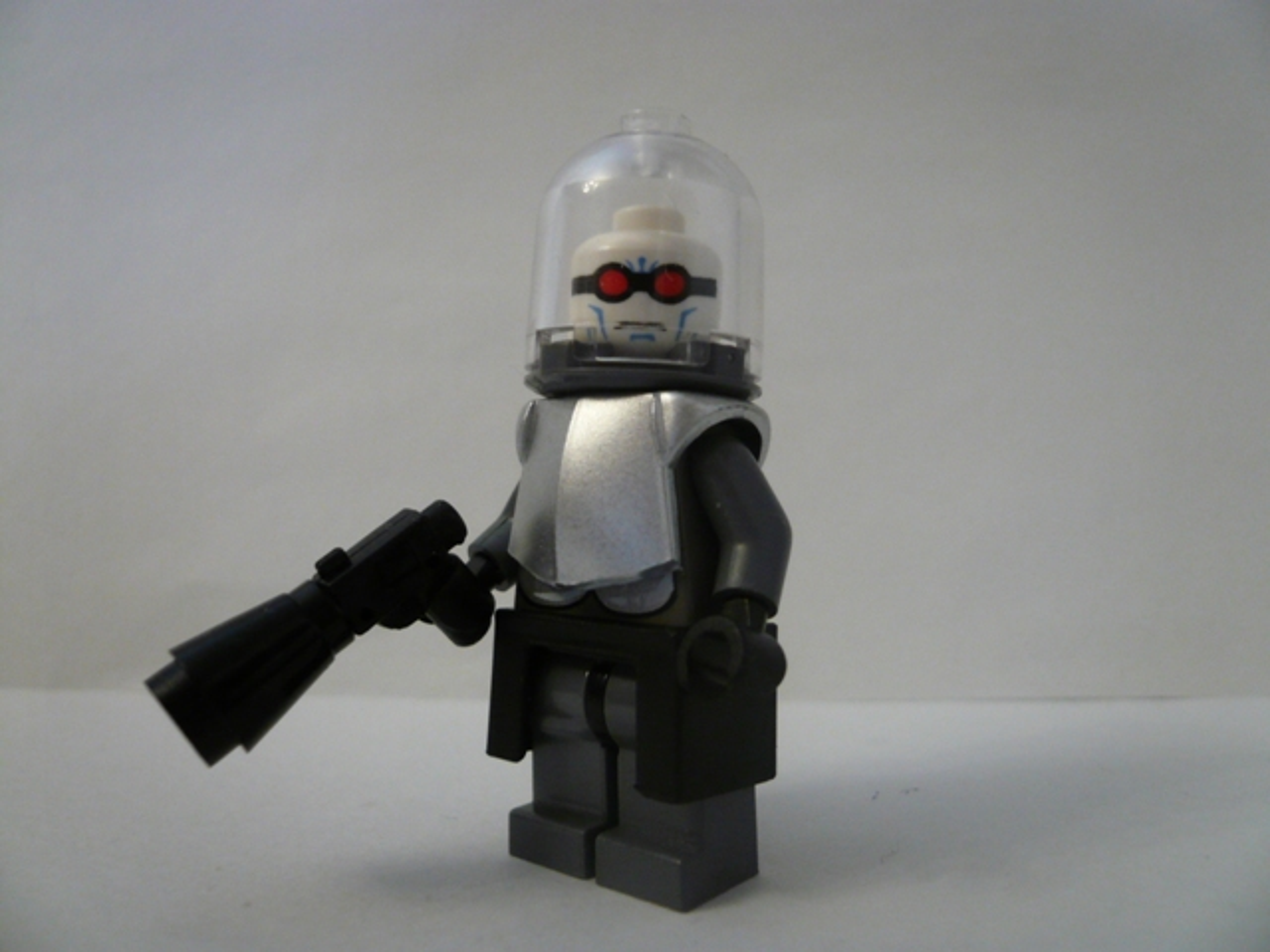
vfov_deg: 49.7
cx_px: 635
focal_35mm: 28
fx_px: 1027
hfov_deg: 63.4
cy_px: 476
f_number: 2.8
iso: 200
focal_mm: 4.6
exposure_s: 1/15
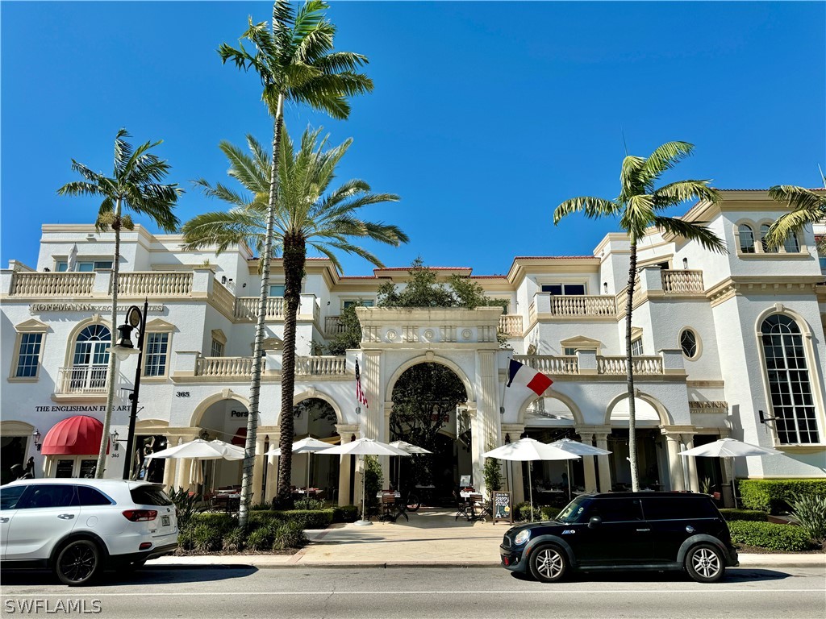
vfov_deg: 56.8
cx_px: 413
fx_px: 573
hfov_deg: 71.6
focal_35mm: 24
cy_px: 310
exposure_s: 1/7937
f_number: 1.78
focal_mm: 6.76
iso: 80
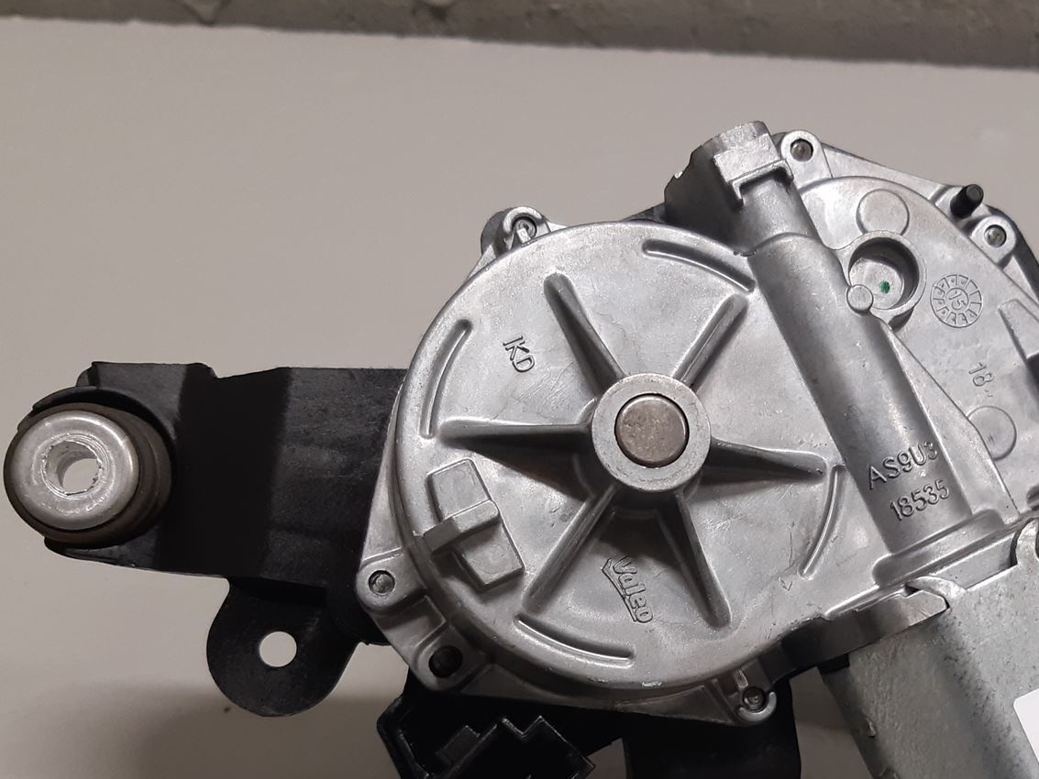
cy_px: 632
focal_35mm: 47
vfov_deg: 30.1
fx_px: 1411
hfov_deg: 40.0
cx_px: 682
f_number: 1.7
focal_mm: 3.93
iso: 125
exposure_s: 1/50
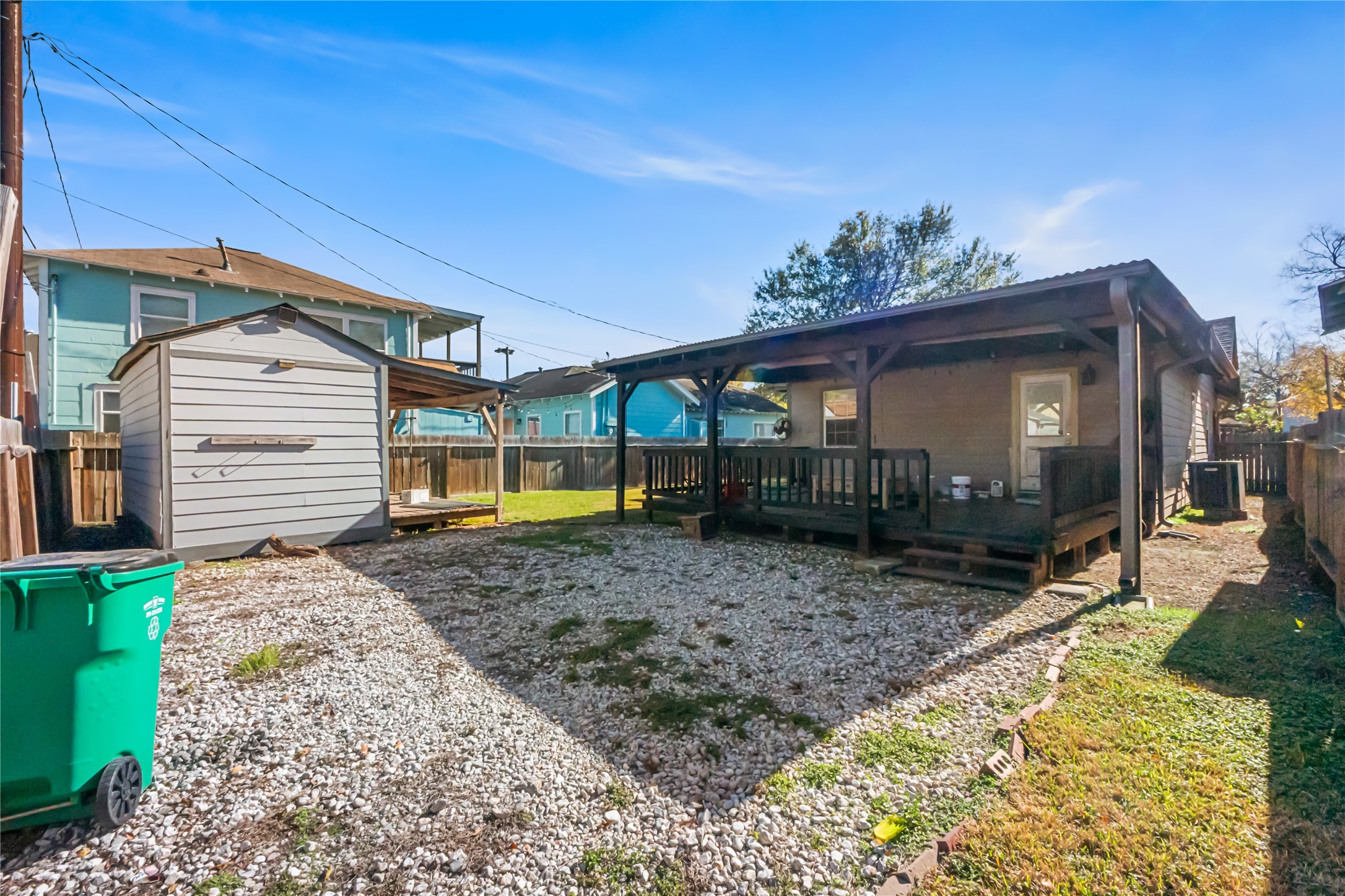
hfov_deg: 100.4
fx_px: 560
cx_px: 672
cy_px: 448
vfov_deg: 77.3
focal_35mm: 15
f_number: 11
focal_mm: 10
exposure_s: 1/80
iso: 5000
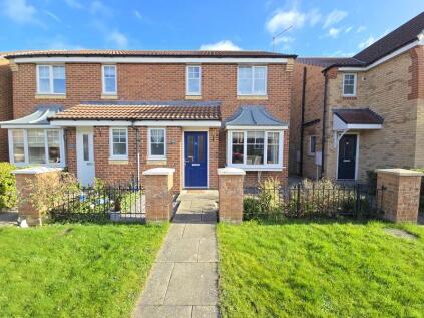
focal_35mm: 13
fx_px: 159
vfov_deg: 89.9
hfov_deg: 106.2
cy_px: 159
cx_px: 212
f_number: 2.2
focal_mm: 2.2
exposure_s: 1/2000
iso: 160
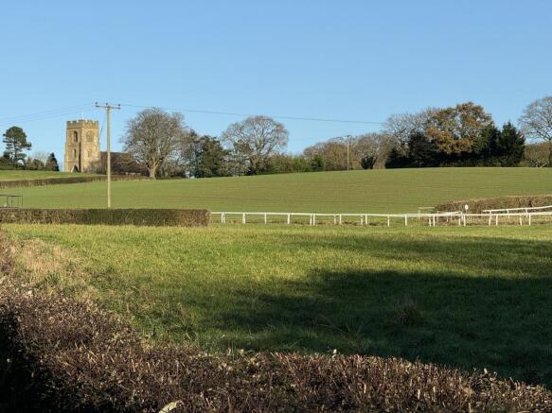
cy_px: 206
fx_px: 1913
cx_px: 276
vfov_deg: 12.3
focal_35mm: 120
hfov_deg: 16.4
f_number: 2.8
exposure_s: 1/1114
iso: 50
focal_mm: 15.66
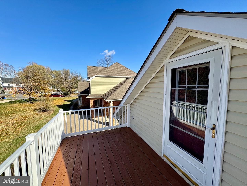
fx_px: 100
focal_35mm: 14
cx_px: 124
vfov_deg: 85.7
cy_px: 93
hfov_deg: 102.1
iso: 50
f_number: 2.2
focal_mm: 2.22
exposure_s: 1/1748
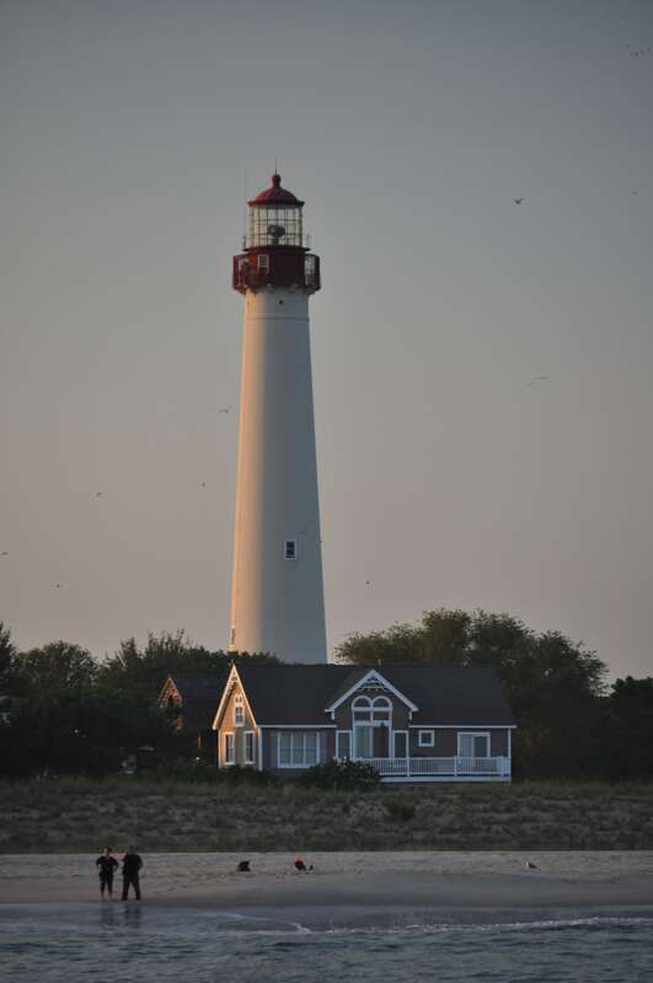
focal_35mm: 195
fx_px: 5321
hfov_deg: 7.0
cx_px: 326
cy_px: 492
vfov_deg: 10.6
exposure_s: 1/800
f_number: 5
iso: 800
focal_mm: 130
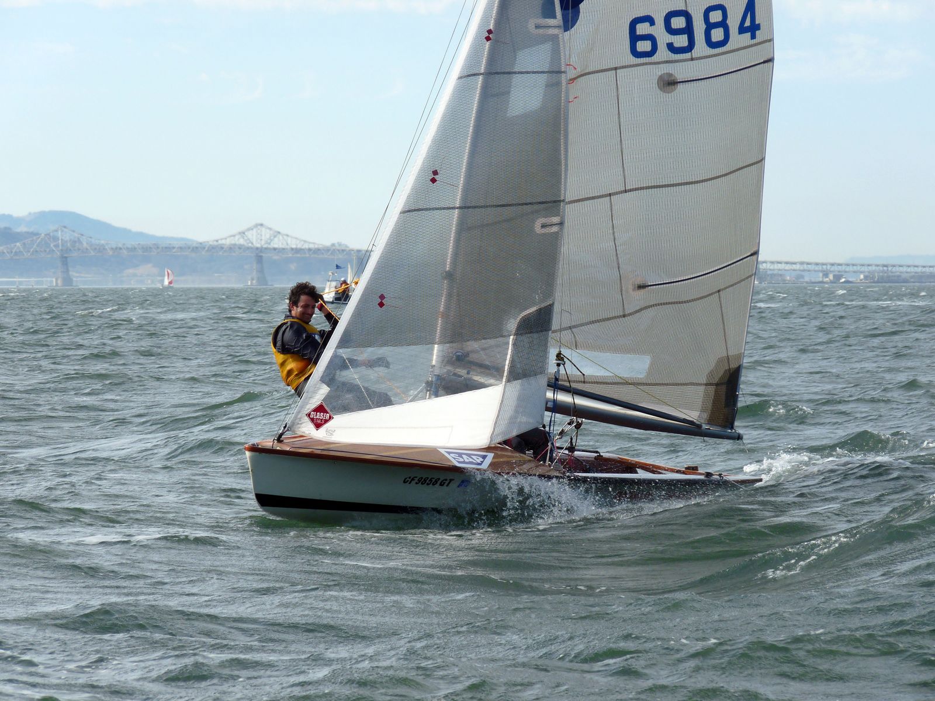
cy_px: 350
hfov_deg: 8.1
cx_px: 468
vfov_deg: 6.1
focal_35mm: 243
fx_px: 6564
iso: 100
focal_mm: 43.3
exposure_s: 1/1000
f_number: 4
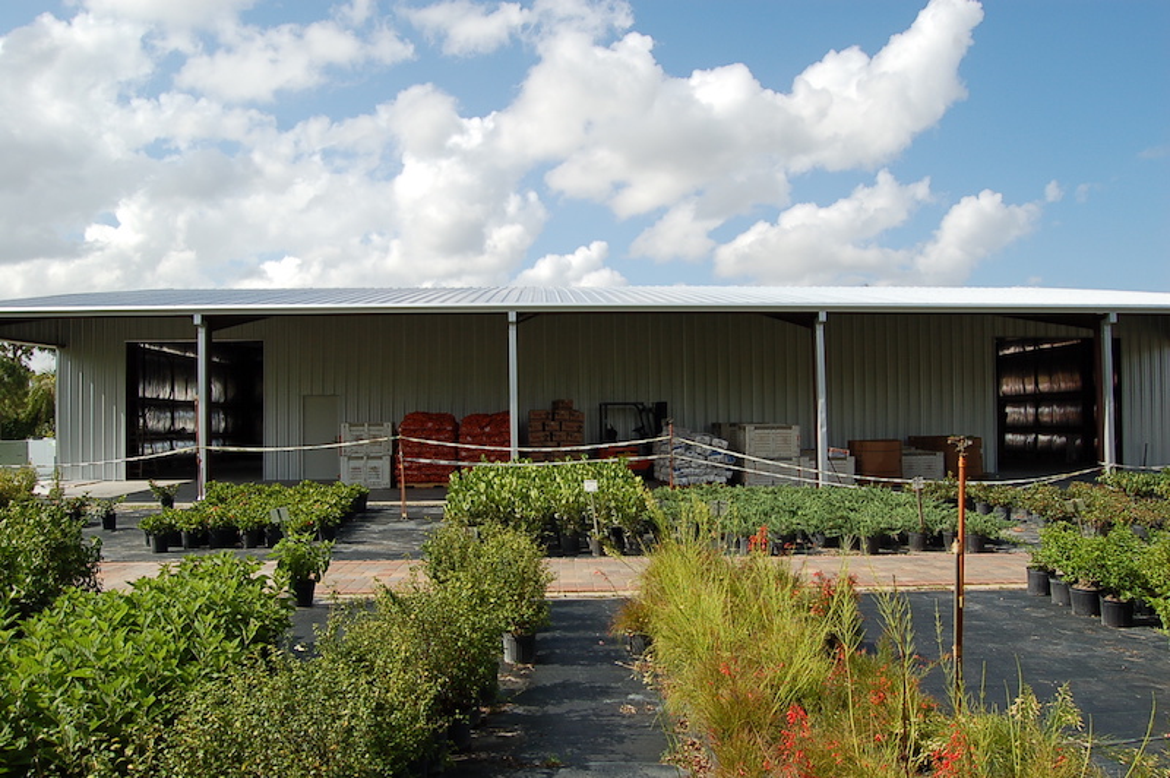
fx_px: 877
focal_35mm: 27
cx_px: 585
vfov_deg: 47.9
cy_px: 389
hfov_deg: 67.4
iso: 200
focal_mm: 18
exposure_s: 1/320
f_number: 9
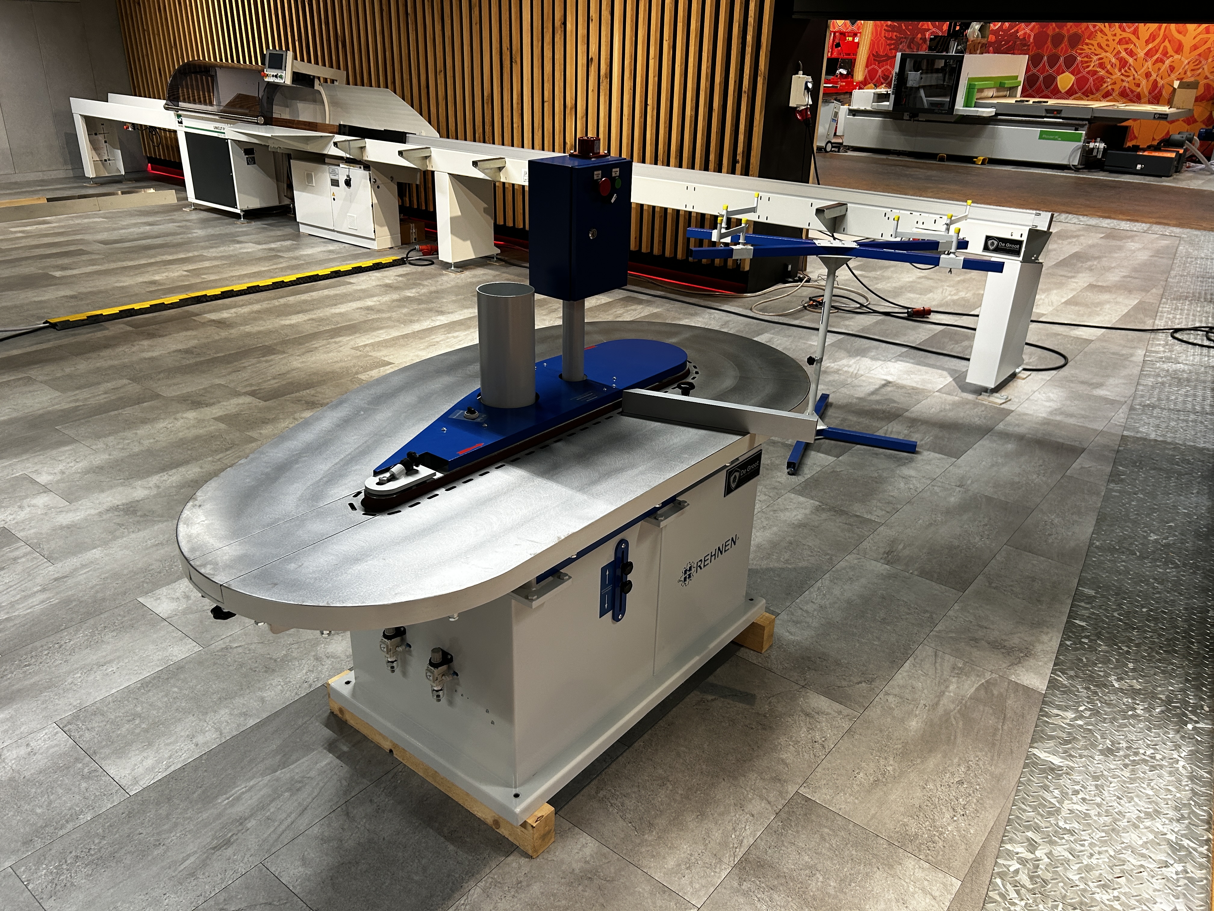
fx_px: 912
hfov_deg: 67.3
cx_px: 607
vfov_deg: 53.1
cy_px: 456
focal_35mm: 26
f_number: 1.5
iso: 125
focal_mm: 5.7
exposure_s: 1/100
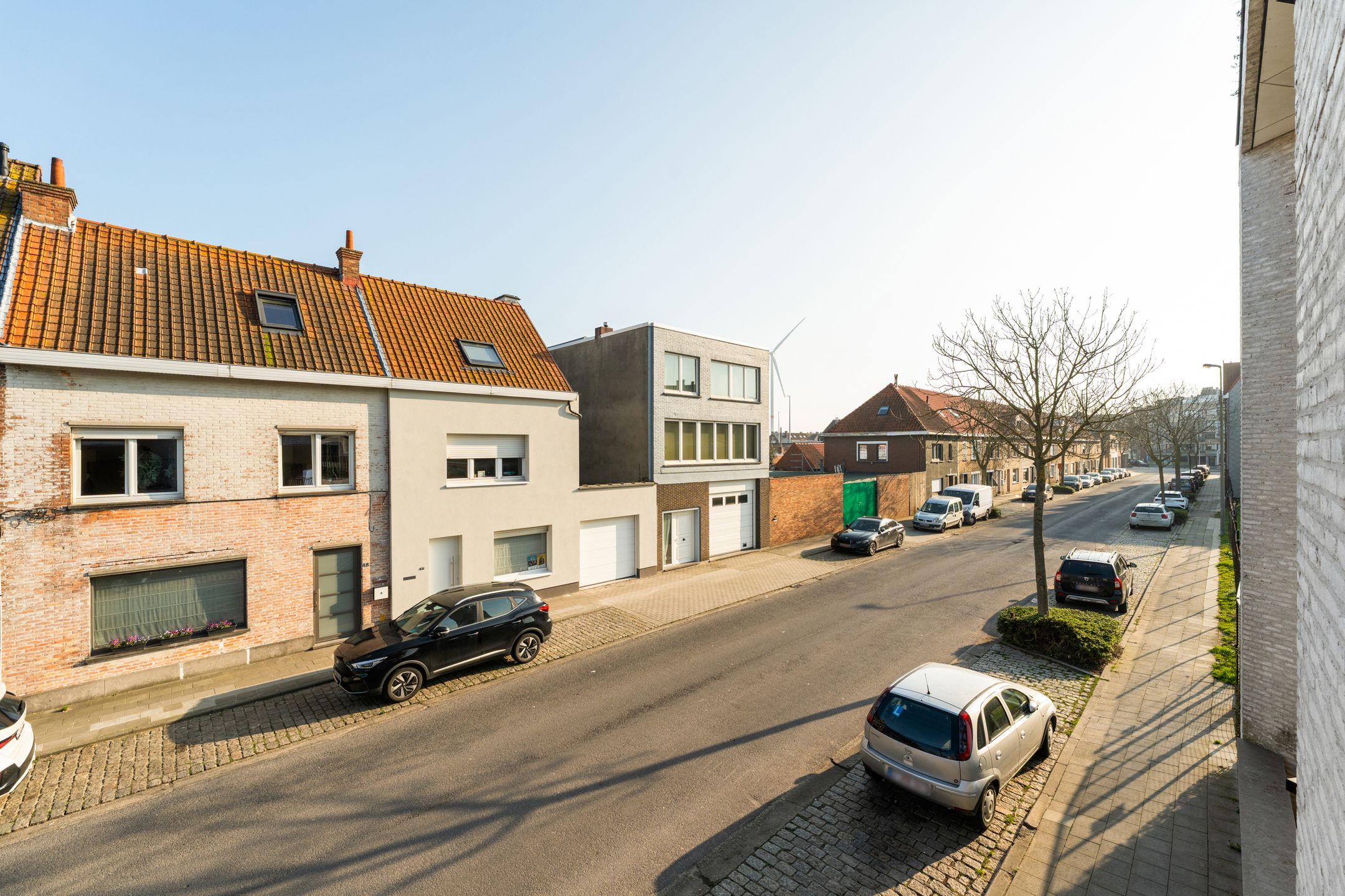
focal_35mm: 14
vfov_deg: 81.2
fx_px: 523
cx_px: 672
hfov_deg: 104.3
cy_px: 448
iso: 250
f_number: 9
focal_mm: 14
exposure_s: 1/250
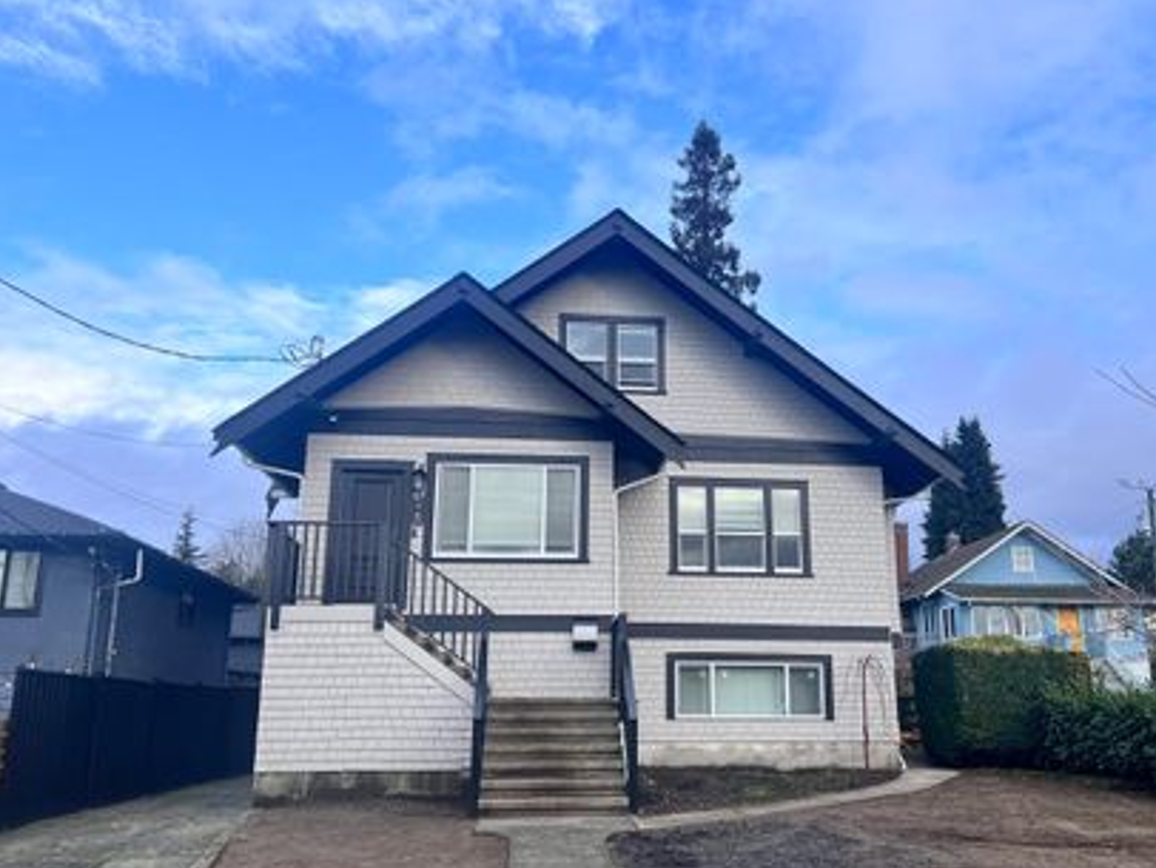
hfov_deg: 56.6
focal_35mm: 32
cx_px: 663
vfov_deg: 44.2
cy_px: 460
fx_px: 1069
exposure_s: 1/1196
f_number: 1.5
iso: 50
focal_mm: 5.7
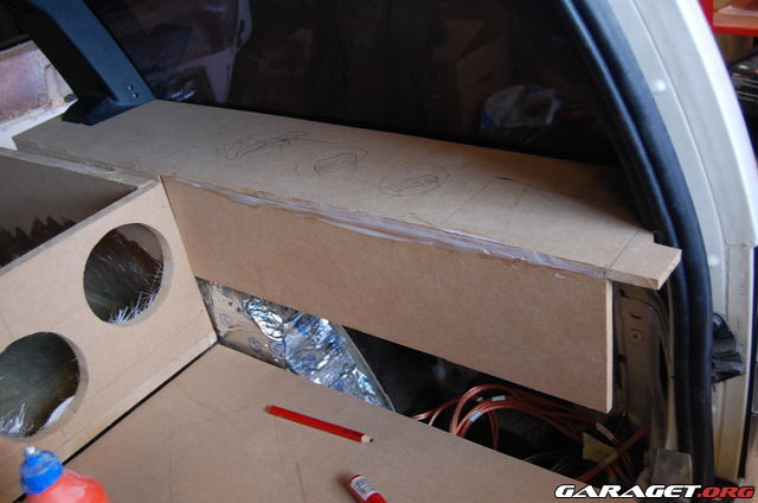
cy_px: 252
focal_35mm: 39
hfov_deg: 49.6
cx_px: 379
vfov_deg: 34.1
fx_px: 820
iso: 800
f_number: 4
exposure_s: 1/25
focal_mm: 26
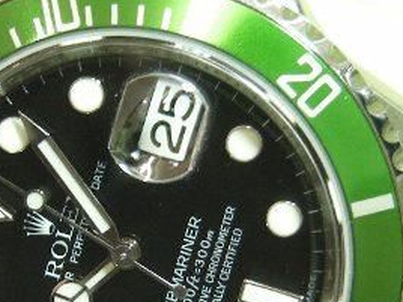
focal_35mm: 167
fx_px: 1944
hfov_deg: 11.8
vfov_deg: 8.9
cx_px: 123
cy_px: 261
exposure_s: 1/13.7
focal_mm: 11.7
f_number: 3.5
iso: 200
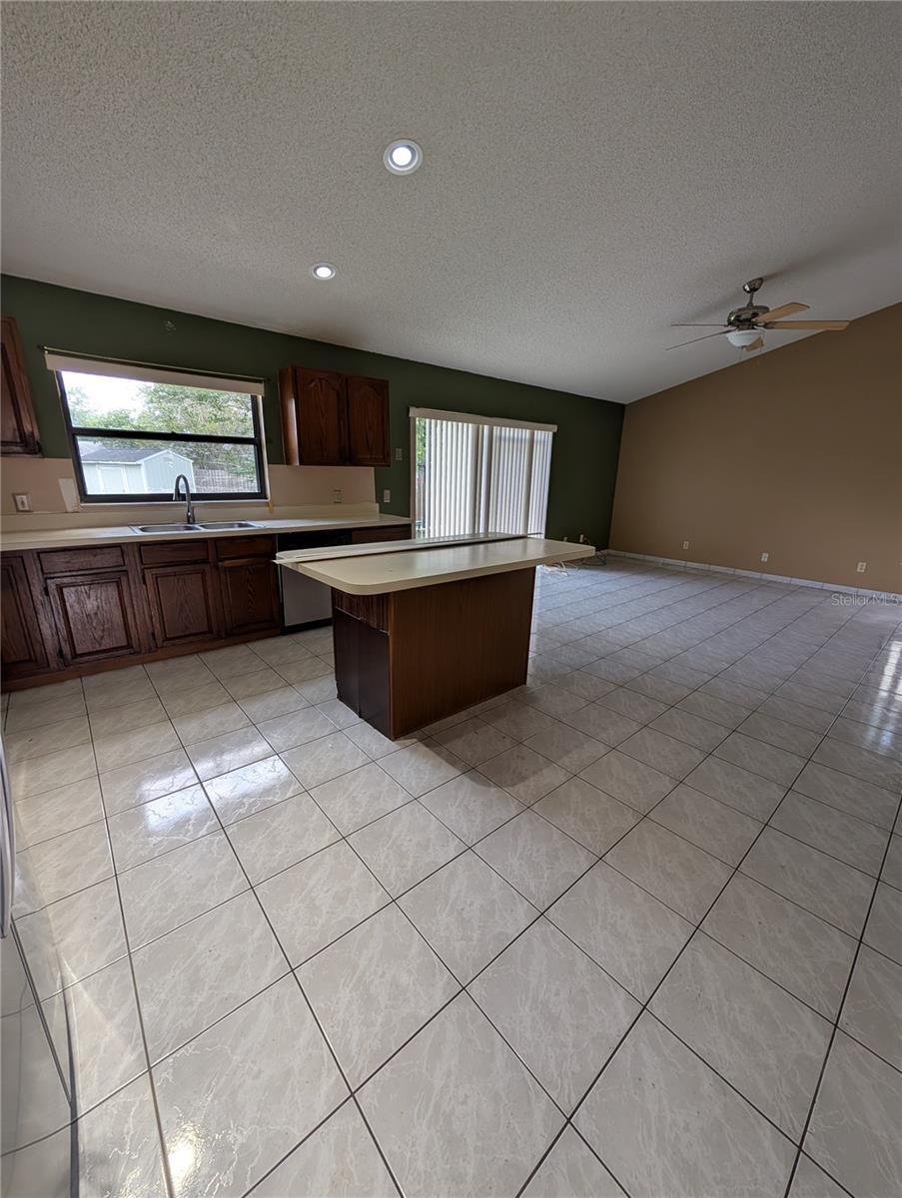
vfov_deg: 110.5
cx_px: 451
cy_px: 599
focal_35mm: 12
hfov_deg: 94.6
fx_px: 416
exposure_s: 1/151
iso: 50
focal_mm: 2.02
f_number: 1.7
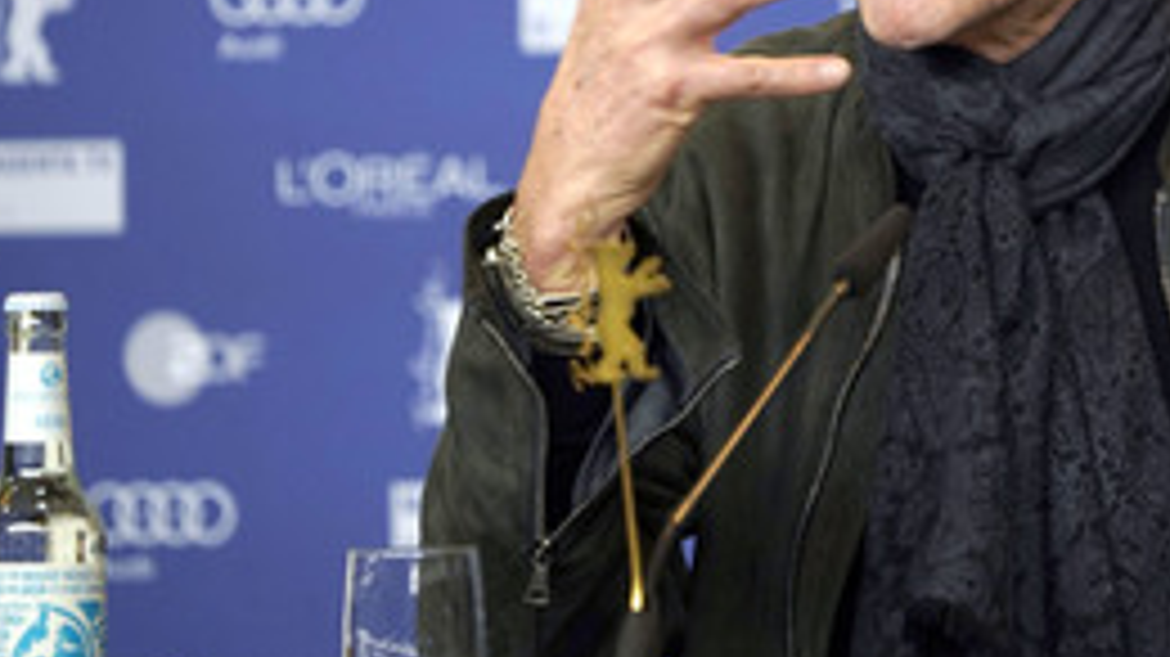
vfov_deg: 1.4
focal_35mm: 874
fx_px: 27104
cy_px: 135
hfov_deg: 2.5
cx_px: 943
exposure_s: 1/200
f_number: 6.3
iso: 1600
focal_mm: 481
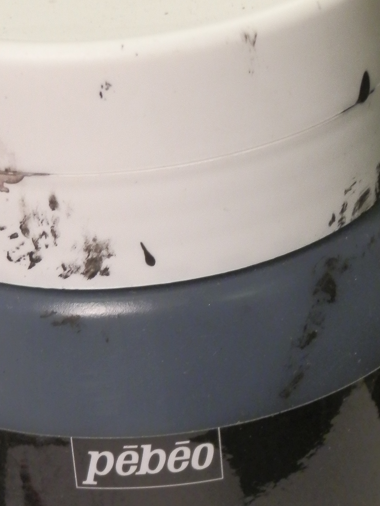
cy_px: 525
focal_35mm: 150
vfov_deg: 13.0
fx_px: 2196
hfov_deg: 9.9
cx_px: 274
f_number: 3.7
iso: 200
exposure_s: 1/25
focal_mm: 10.99
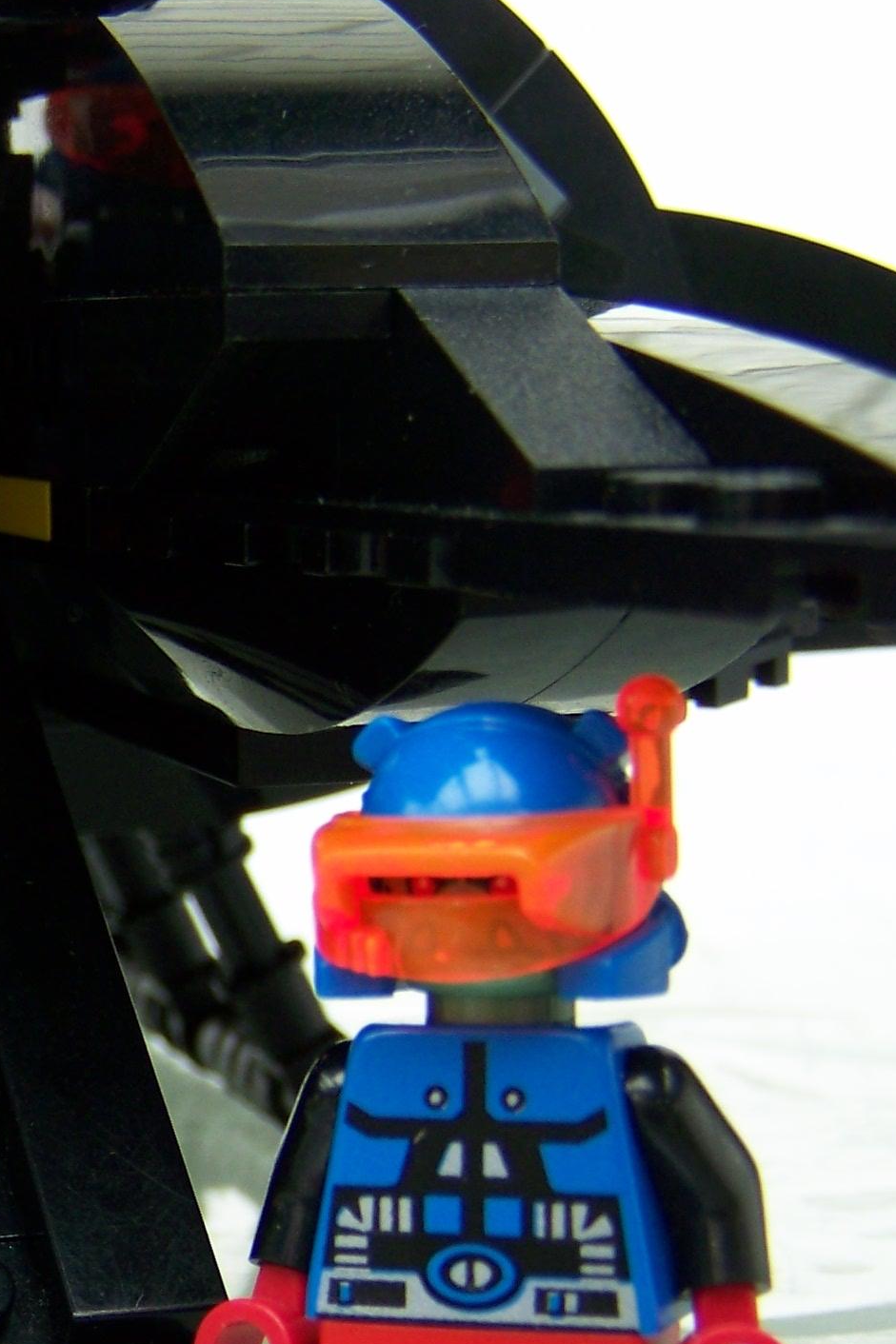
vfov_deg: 23.5
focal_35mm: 86
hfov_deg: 15.1
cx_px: -311
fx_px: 3211
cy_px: 961
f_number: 2.8
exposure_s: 1/60
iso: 64
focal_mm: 6.3
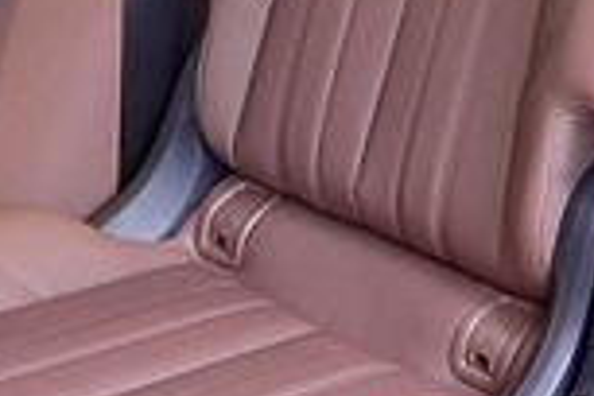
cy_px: -115
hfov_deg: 16.9
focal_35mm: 113
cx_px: 804
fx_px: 1864
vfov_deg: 11.8
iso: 4000
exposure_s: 1/30
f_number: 11
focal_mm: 24
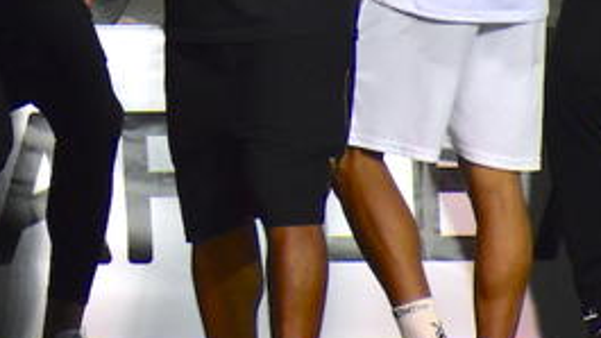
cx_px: -240
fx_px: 26658
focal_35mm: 1673
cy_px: -223
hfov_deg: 1.3
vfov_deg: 0.7
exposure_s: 1/640
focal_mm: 300
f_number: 6.3
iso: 3200
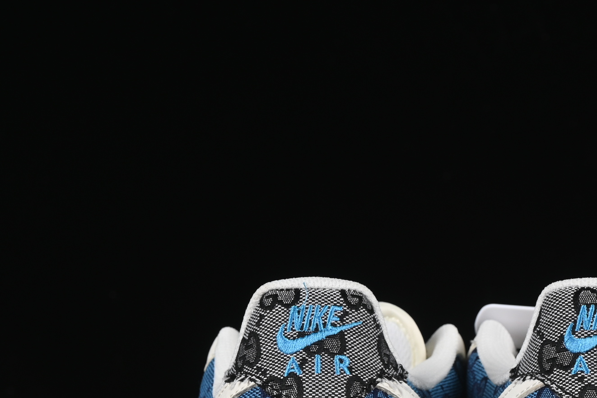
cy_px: 387
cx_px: 462
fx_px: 2620
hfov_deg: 13.0
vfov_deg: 8.6
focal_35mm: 158
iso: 160
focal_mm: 50
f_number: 8
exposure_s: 1/80
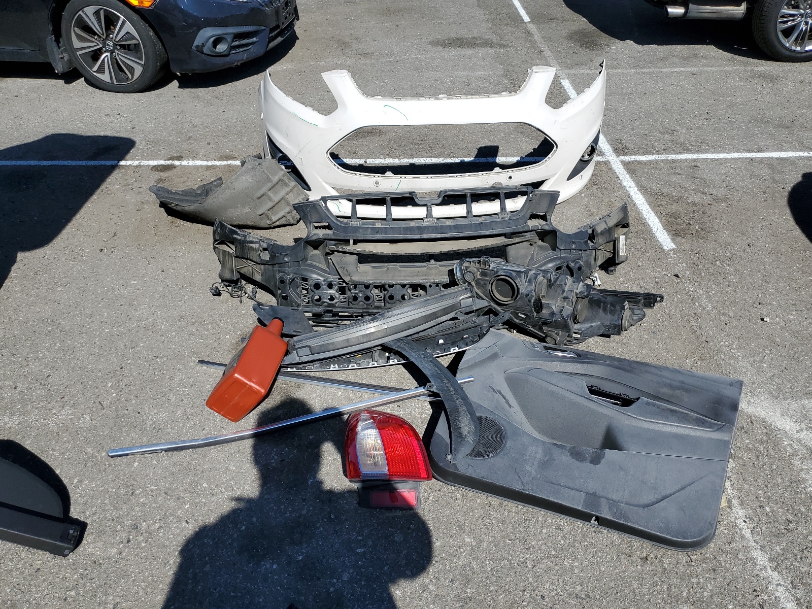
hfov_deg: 67.3
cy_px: 304
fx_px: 610
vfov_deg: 53.1
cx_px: 406
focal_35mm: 26
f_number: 1.5
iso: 50
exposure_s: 1/3333
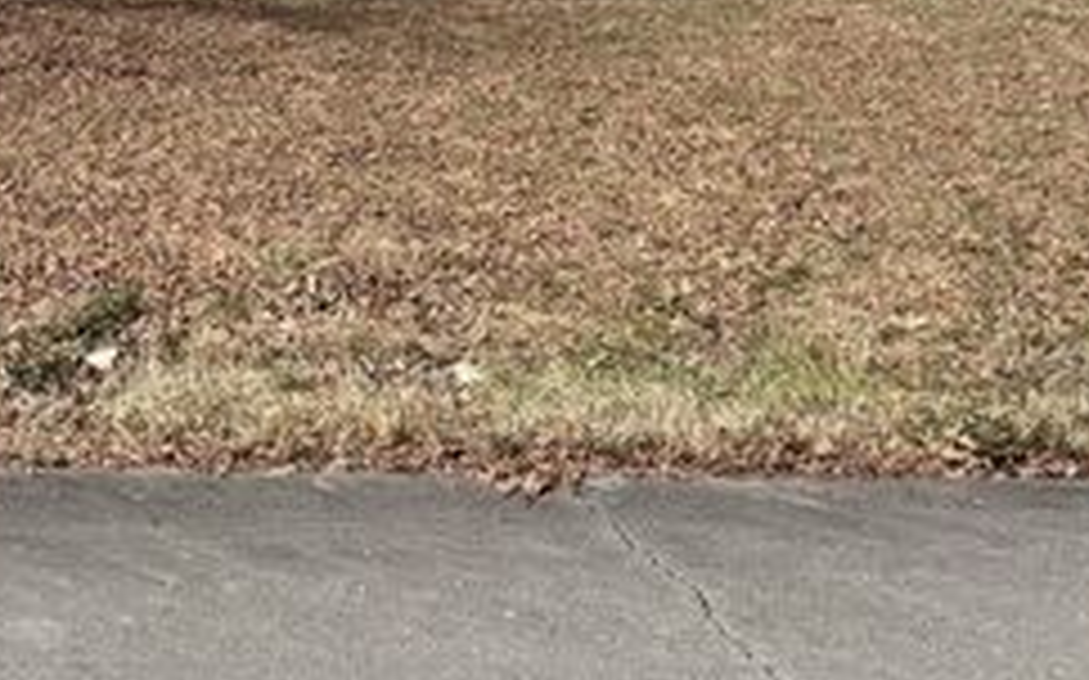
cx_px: -22
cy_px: -16
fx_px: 1691
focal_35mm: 57
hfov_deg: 32.6
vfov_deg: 21.8
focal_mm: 5.7
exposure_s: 1/3165
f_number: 1.5
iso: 50
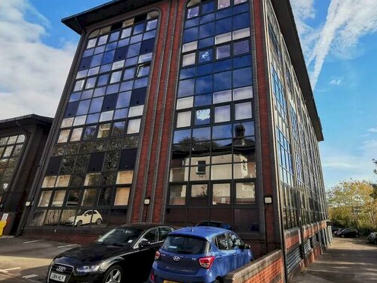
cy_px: 89
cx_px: 227
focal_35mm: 24
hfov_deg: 70.8
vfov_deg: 55.4
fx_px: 261
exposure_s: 1/901
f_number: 2.2
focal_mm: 2.26
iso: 50
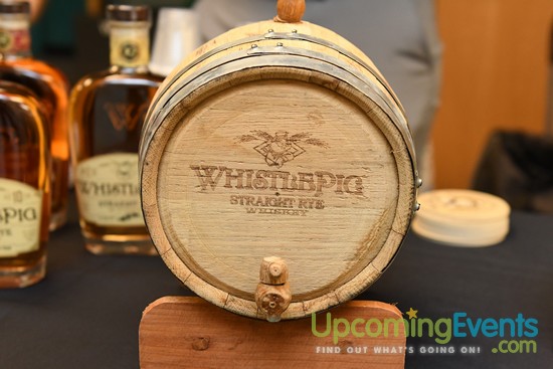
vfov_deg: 23.8
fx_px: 876
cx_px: 276
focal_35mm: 57
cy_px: 184
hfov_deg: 35.0
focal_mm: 38
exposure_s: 1/125
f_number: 3.5
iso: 1250
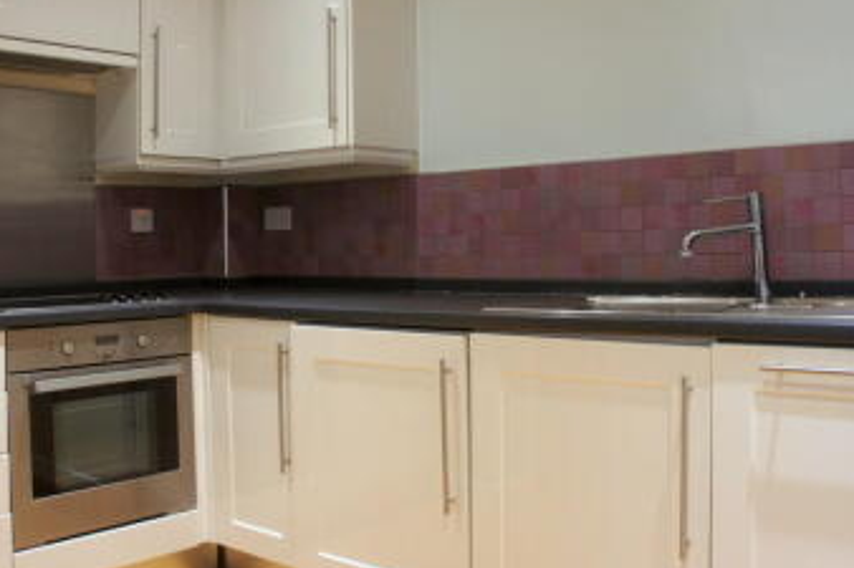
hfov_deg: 50.7
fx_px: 901
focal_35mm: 38
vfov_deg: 34.9
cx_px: 414
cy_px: 226
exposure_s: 1/30
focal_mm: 18
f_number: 3.5
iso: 400
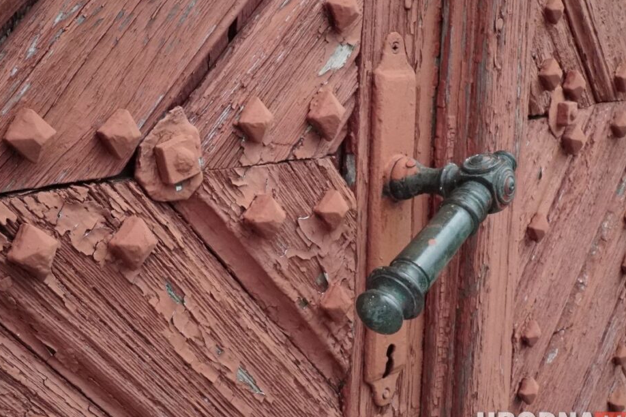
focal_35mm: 48
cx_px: 308
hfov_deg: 41.1
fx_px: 835
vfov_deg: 28.1
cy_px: 204
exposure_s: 1/500
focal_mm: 29
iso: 8000
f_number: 22
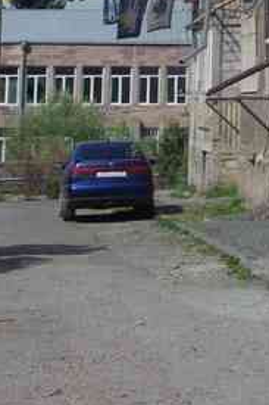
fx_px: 2141
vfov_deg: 10.3
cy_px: -245
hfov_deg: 7.1
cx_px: 413
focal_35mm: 191
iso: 200
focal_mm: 35
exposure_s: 1/125
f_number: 11
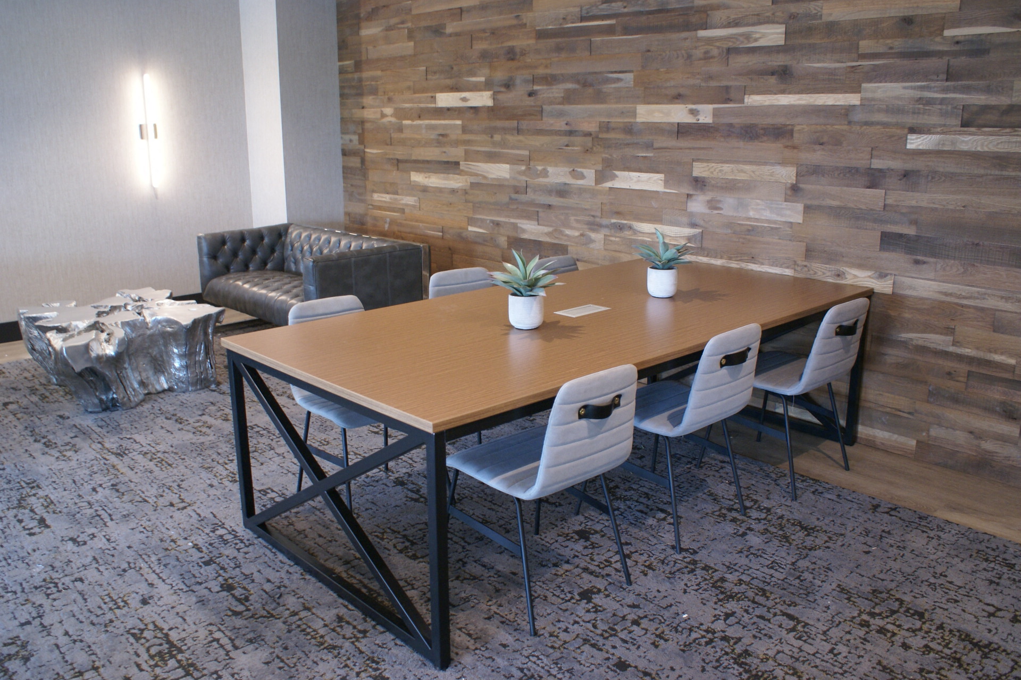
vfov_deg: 43.6
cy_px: 340
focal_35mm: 30
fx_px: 851
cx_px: 510
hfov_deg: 61.9
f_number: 4
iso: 400
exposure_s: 1/15
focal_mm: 20
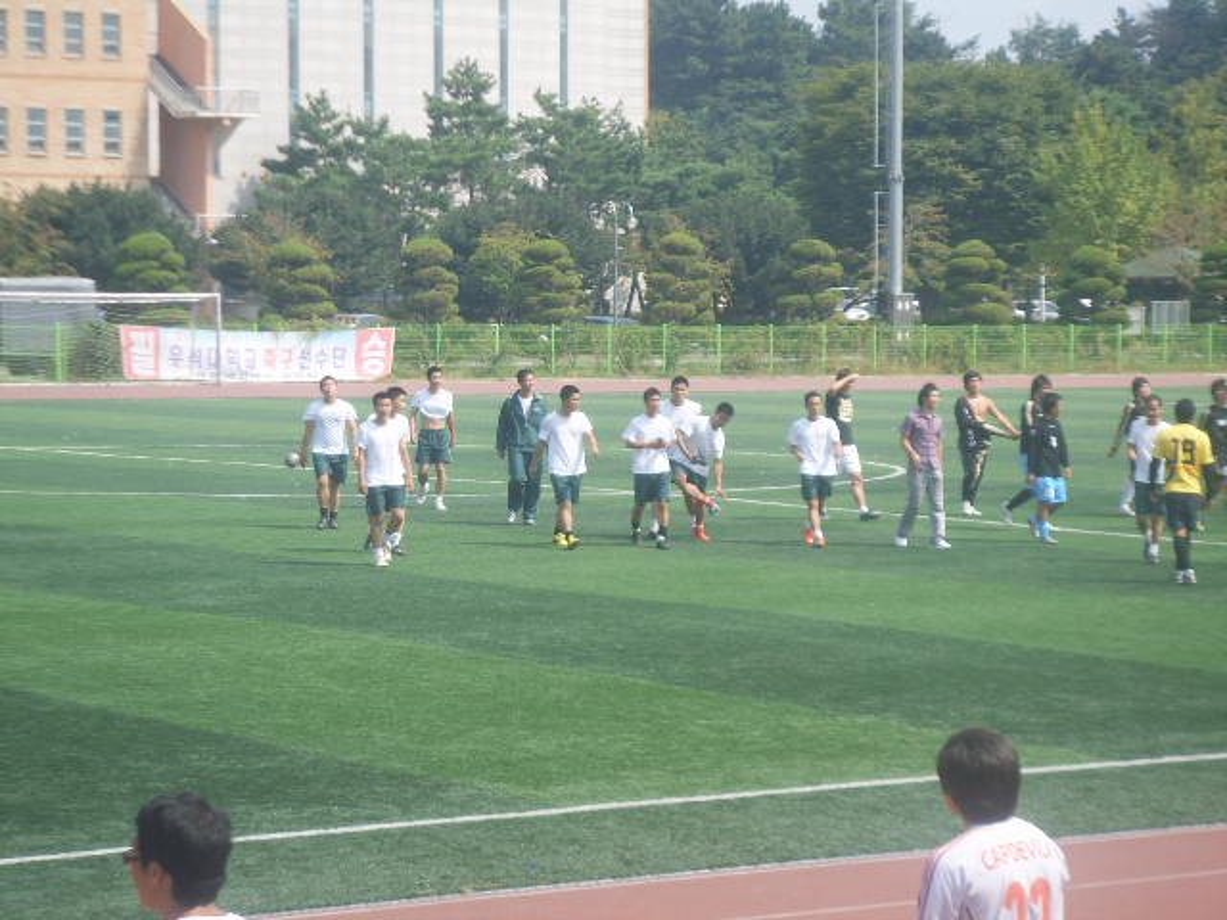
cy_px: 460
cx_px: 614
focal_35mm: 117
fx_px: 4147
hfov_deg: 16.8
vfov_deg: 12.7
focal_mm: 19.8
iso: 50
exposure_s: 1/350
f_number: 4.5
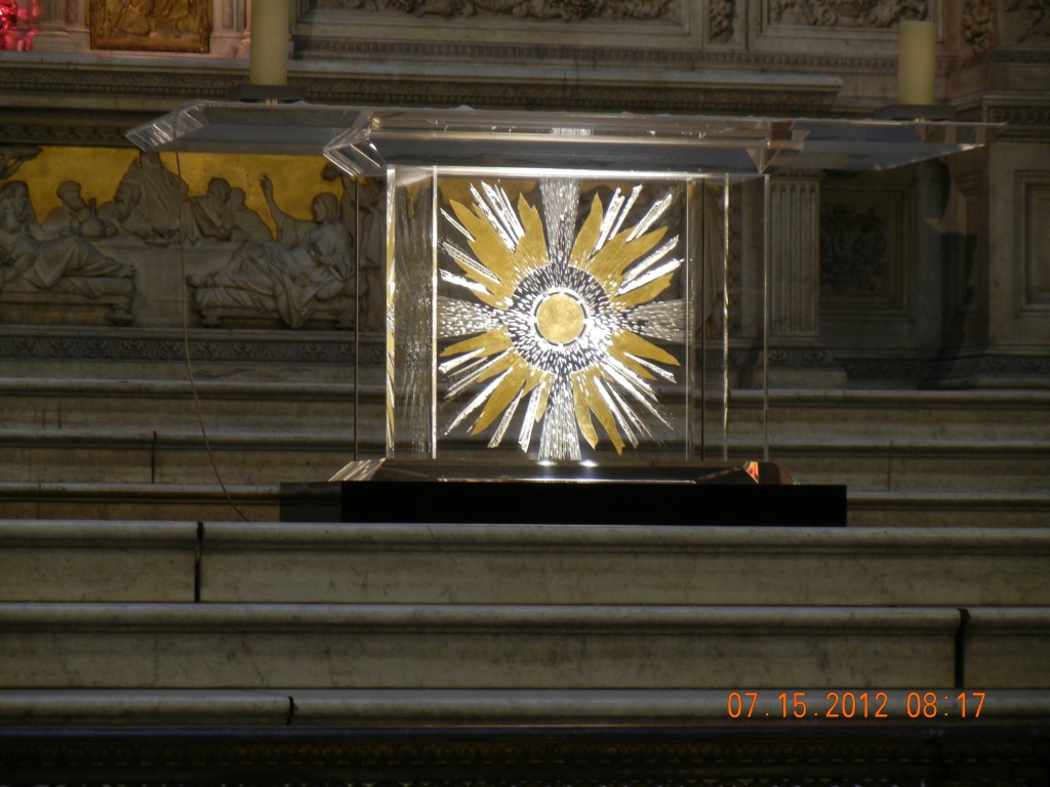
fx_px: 6067
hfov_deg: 9.9
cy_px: 394
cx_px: 525
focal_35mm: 200
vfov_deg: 7.4
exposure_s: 1/3.5
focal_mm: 36
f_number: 4.7
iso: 200
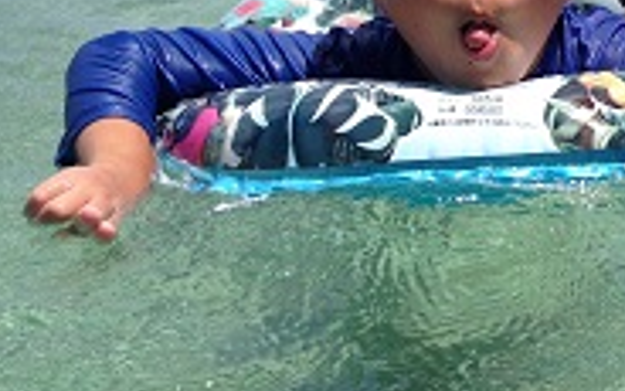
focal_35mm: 93
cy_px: -109
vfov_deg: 13.6
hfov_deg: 20.5
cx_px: 805
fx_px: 1584
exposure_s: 1/2088
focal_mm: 4.12
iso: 50
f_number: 2.4
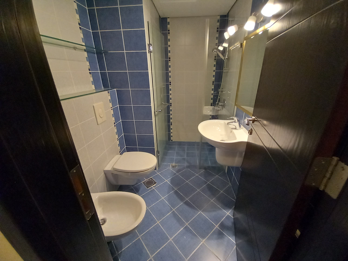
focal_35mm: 13
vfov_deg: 89.9
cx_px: 174
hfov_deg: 106.2
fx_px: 131
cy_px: 130
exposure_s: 1/25
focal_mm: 1.13
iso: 200
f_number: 2.2
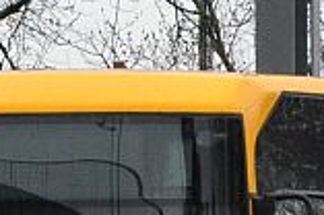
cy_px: 310
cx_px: 452
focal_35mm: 819
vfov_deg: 1.7
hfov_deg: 2.5
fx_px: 7356
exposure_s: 1/640
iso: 800
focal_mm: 80
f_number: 5.3
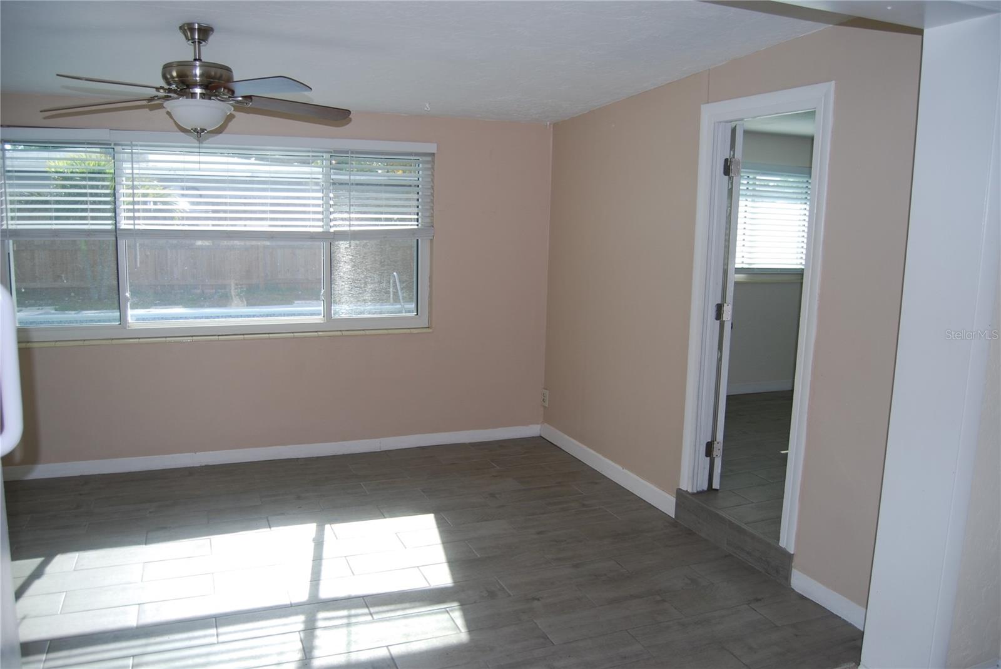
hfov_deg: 67.3
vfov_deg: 48.0
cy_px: 334
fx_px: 751
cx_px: 500
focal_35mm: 27
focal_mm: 18
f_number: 3.5
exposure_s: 1/125
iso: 125
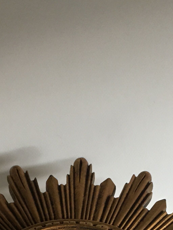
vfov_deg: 20.7
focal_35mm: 86
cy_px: 302
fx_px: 573
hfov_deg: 17.2
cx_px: 77
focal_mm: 4.15
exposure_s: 1/17
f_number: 2.2
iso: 100
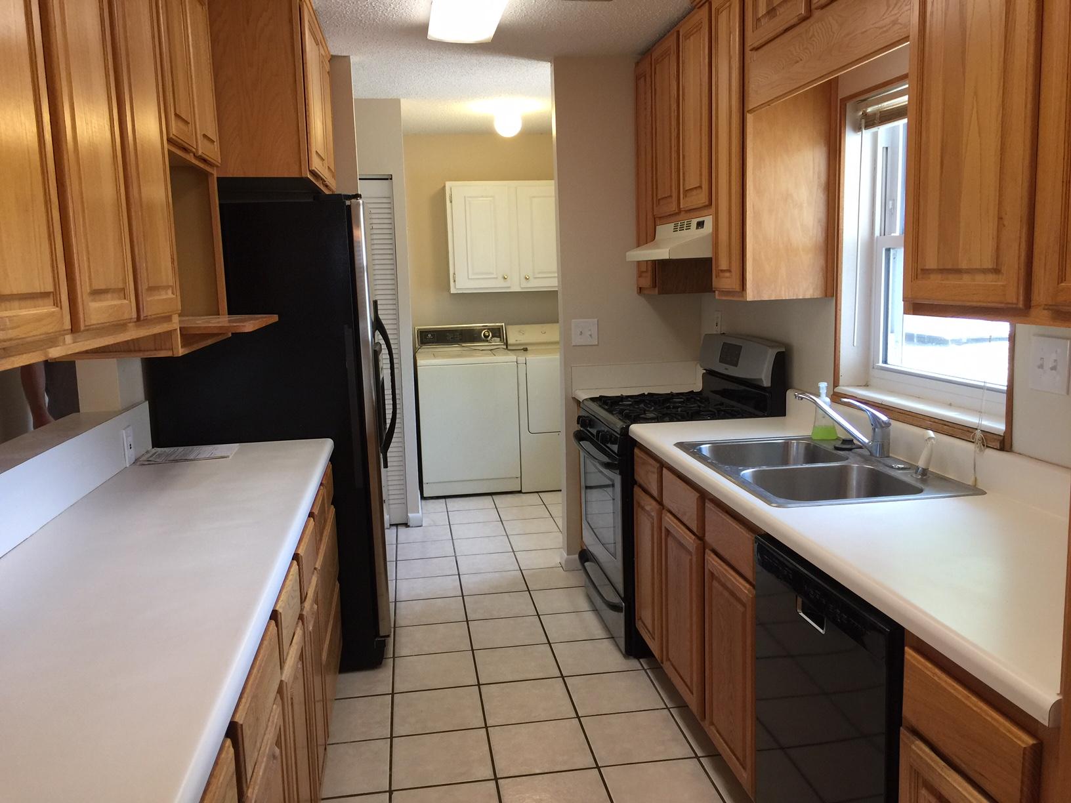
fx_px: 897
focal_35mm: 29
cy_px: 402
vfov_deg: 48.2
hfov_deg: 61.7
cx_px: 536
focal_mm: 4.15
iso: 50
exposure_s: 1/30
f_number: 2.2
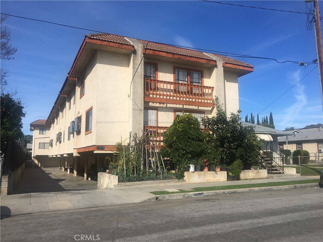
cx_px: 162
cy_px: 121
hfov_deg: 61.7
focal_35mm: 29
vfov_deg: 48.2
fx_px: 271
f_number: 2.2
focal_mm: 4.15
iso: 25
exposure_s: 1/2137
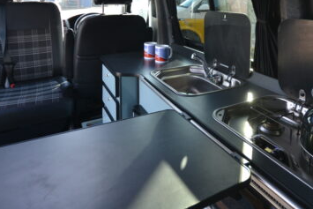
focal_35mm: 27
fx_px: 235
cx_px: 193
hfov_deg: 66.5
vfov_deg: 44.6
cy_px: 30
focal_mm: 10
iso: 400
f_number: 5.6
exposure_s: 1/125
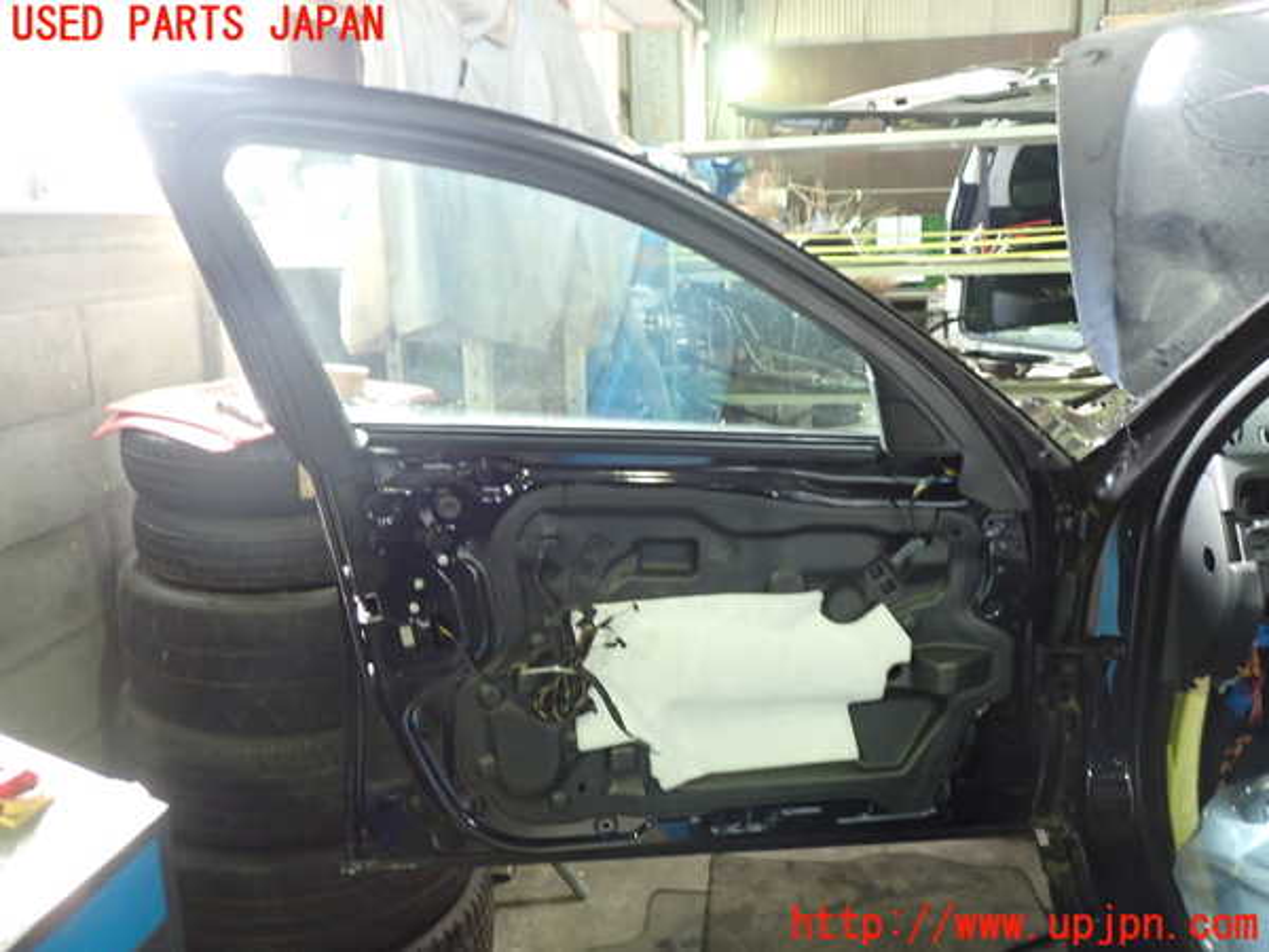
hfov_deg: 60.0
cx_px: 634
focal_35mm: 30
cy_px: 476
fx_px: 1100
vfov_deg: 46.8
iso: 400
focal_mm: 5.4
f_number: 2.3
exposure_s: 1/30
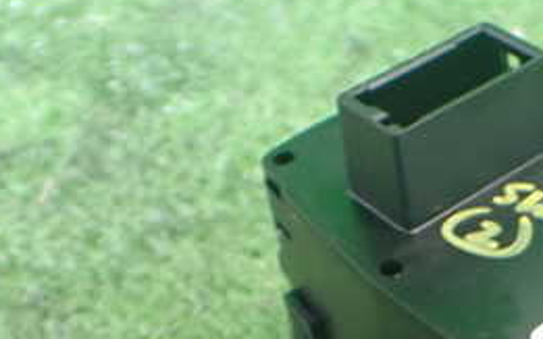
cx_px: 535
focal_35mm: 73
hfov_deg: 26.8
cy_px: 358
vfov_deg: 17.3
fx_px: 1080
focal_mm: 5.4
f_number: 2.3
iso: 800
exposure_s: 1/40
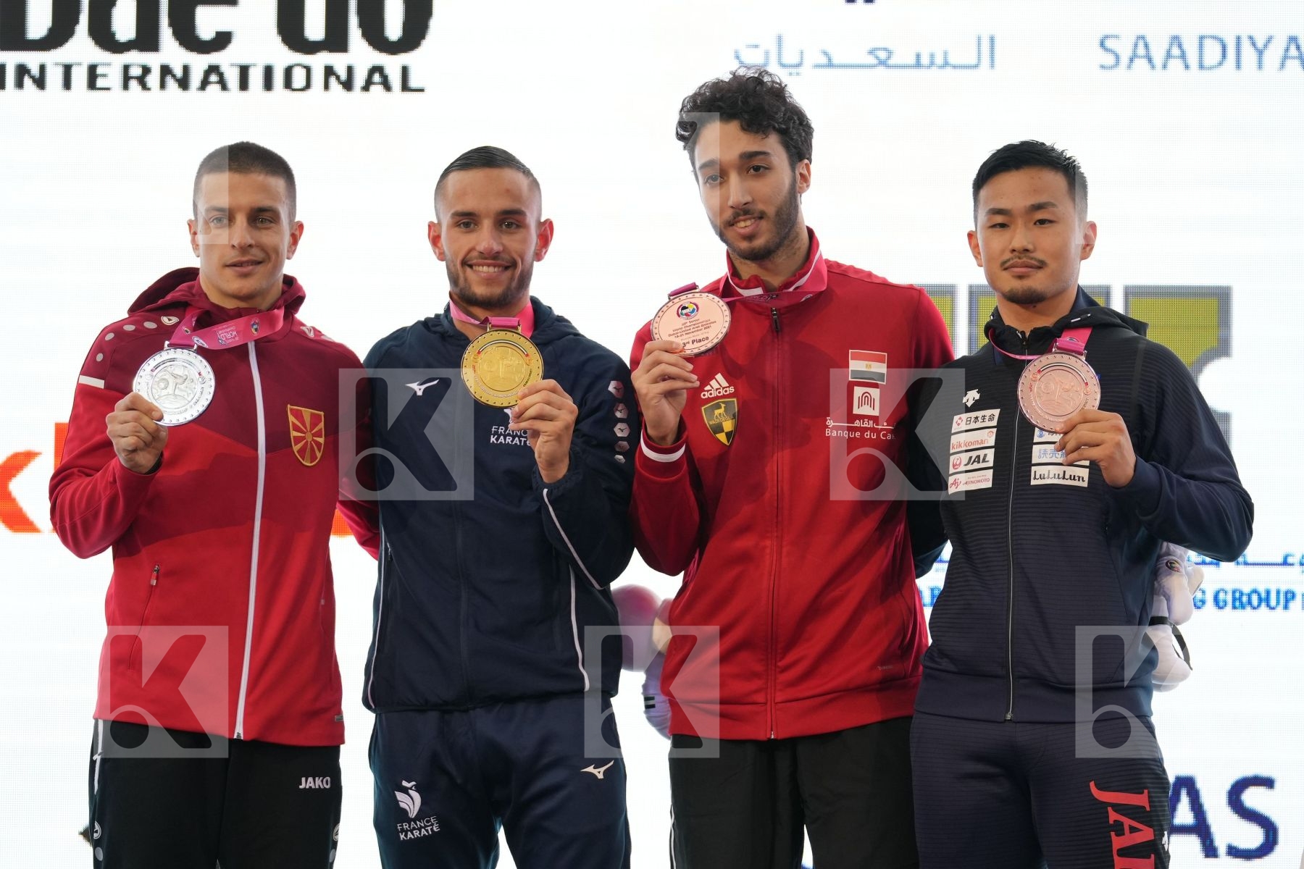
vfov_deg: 6.6
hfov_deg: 9.9
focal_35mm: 207
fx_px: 7497
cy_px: 434
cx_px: 652
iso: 500
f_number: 2.8
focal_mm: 138
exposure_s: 1/250
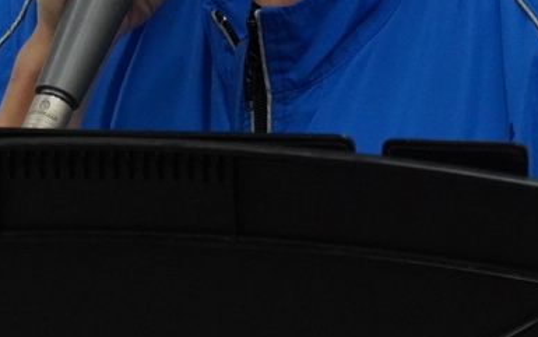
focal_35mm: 1580
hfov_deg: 1.3
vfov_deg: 0.8
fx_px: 23181
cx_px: 233
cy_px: -196
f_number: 5.6
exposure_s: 1/400
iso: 2000
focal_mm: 246.2
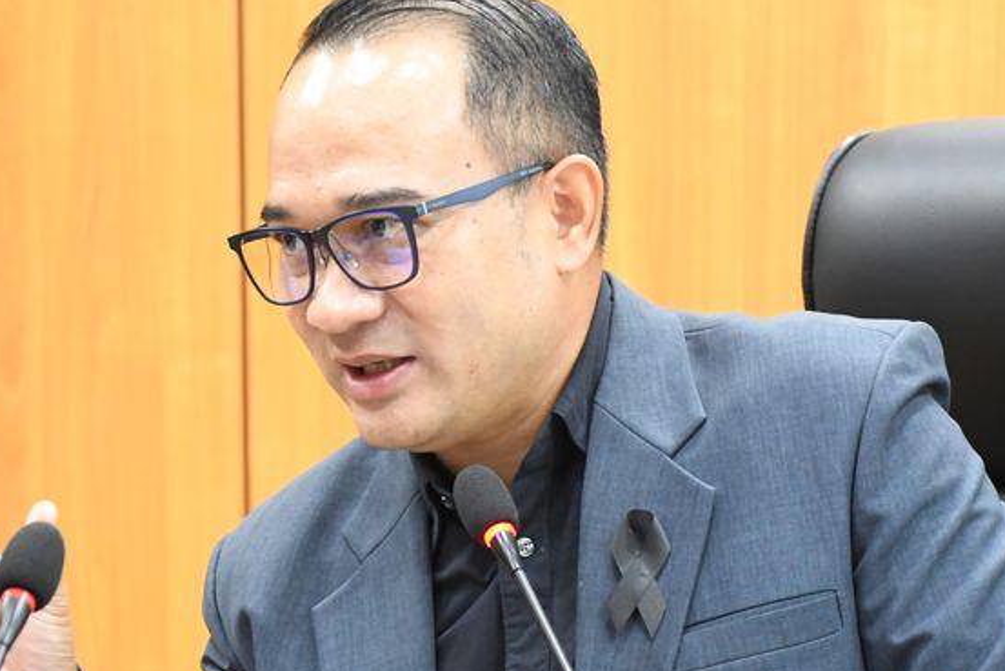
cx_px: 440
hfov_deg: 8.2
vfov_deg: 5.5
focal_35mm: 250
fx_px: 6981
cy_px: 559
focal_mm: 90
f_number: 5.3
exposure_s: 1/60
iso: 3200
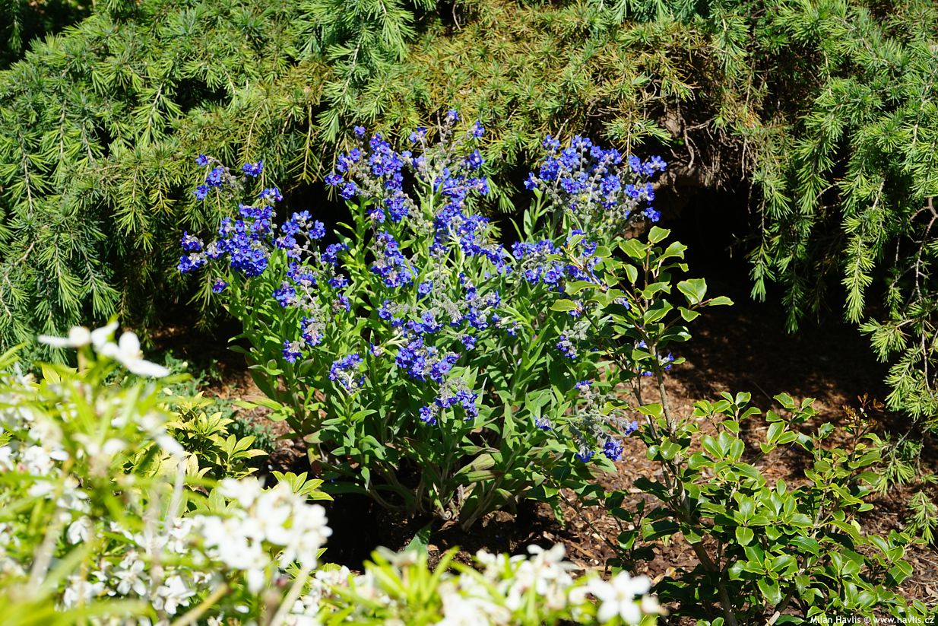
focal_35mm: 54
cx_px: 469
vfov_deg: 25.1
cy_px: 313
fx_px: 1407
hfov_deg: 36.9
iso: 100
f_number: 11
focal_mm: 54
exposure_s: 1/125
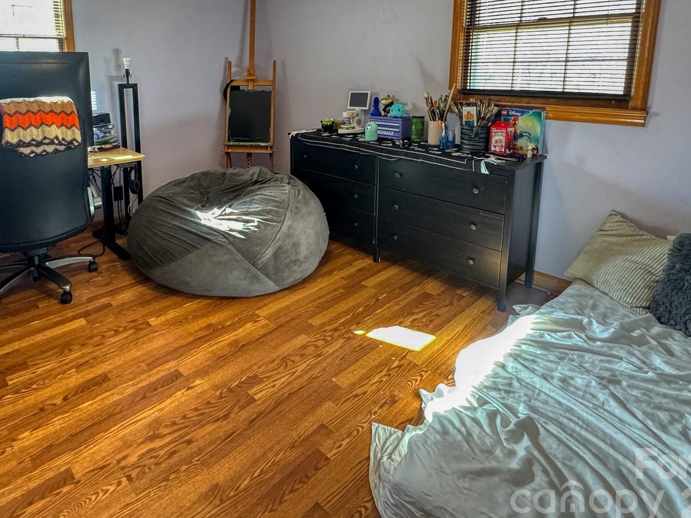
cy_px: 141
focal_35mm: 22
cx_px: 267
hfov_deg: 75.3
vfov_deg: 58.4
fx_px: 439
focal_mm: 2.22
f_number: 2.2
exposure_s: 1/59
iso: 500
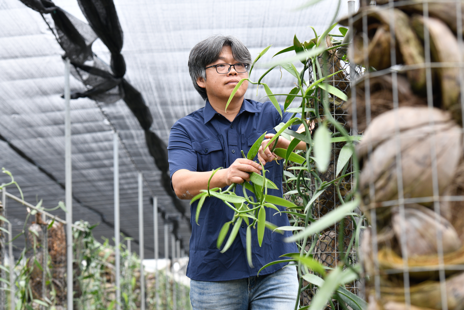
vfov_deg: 14.9
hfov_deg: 22.1
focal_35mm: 92
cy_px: 155
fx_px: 1186
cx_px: 232
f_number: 6.7
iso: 400
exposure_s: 1/180
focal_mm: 92
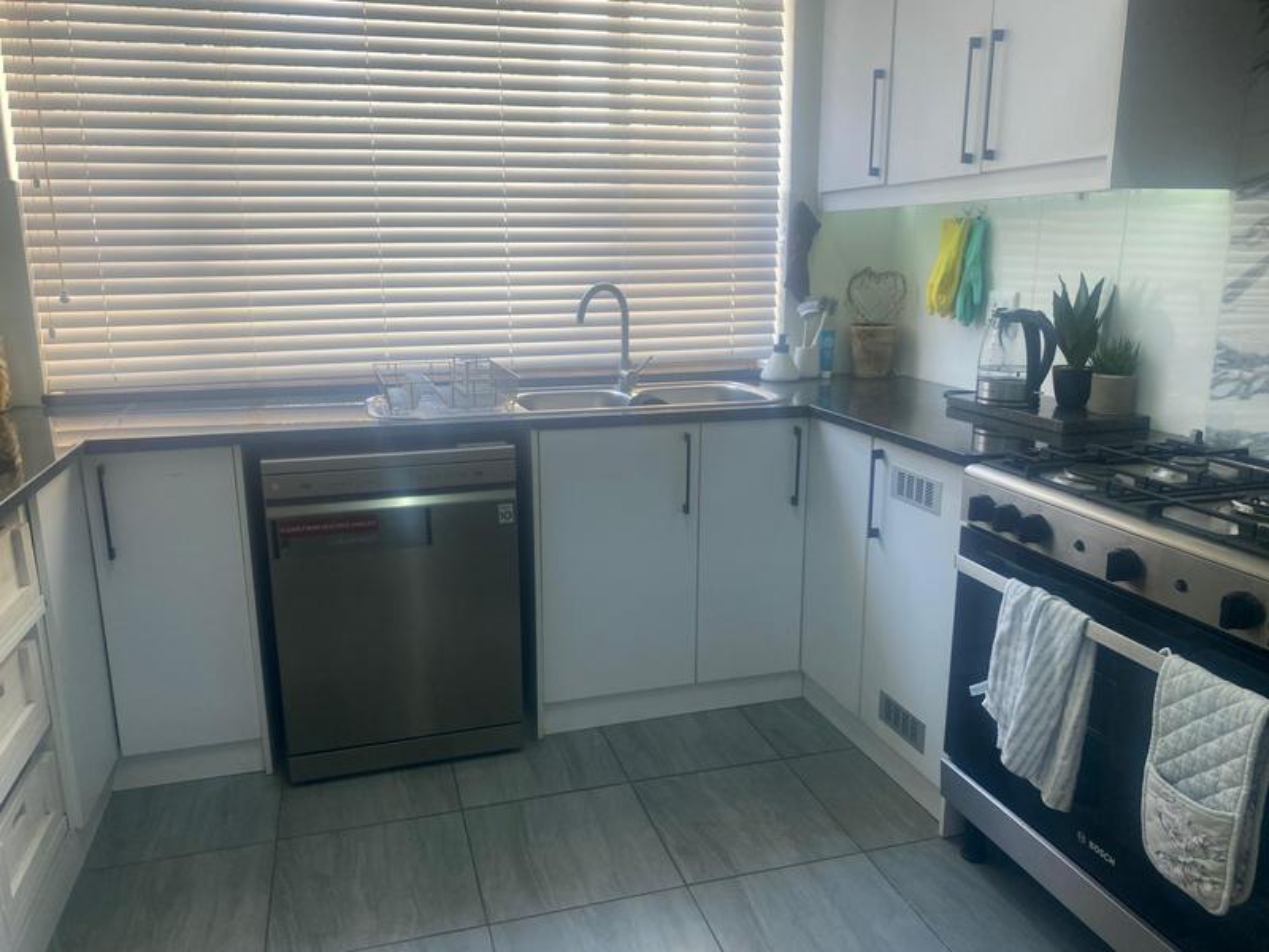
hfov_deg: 67.3
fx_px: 953
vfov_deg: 53.1
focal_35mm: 26
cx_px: 634
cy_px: 476
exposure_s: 1/100
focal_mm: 4.25
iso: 40
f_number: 1.8
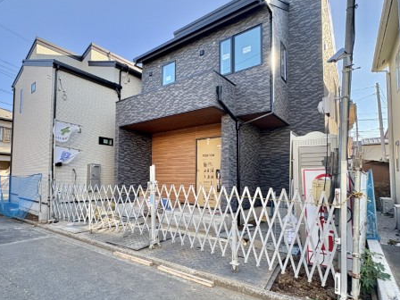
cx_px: 138
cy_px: 166
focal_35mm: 20
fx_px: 231
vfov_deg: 65.8
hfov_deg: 79.5
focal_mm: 2.22
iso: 50
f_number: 2.2
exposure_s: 1/197
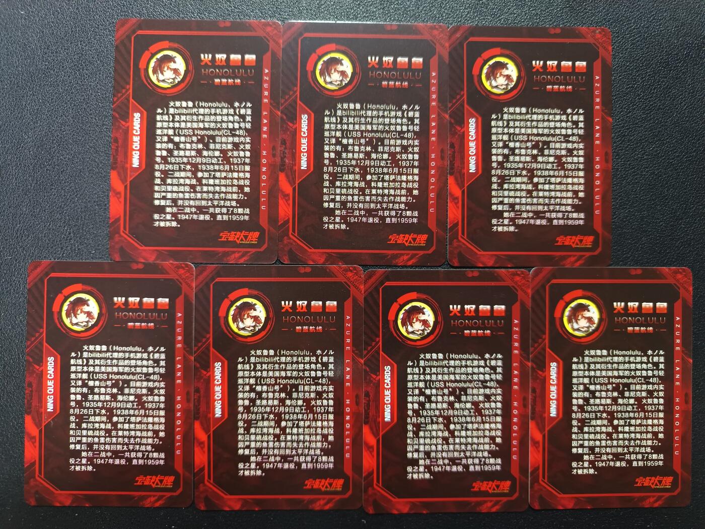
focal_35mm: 24
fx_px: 489
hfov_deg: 71.6
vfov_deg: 56.8
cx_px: 352
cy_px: 264
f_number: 1.7
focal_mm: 5.31
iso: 1642
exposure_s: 1/25
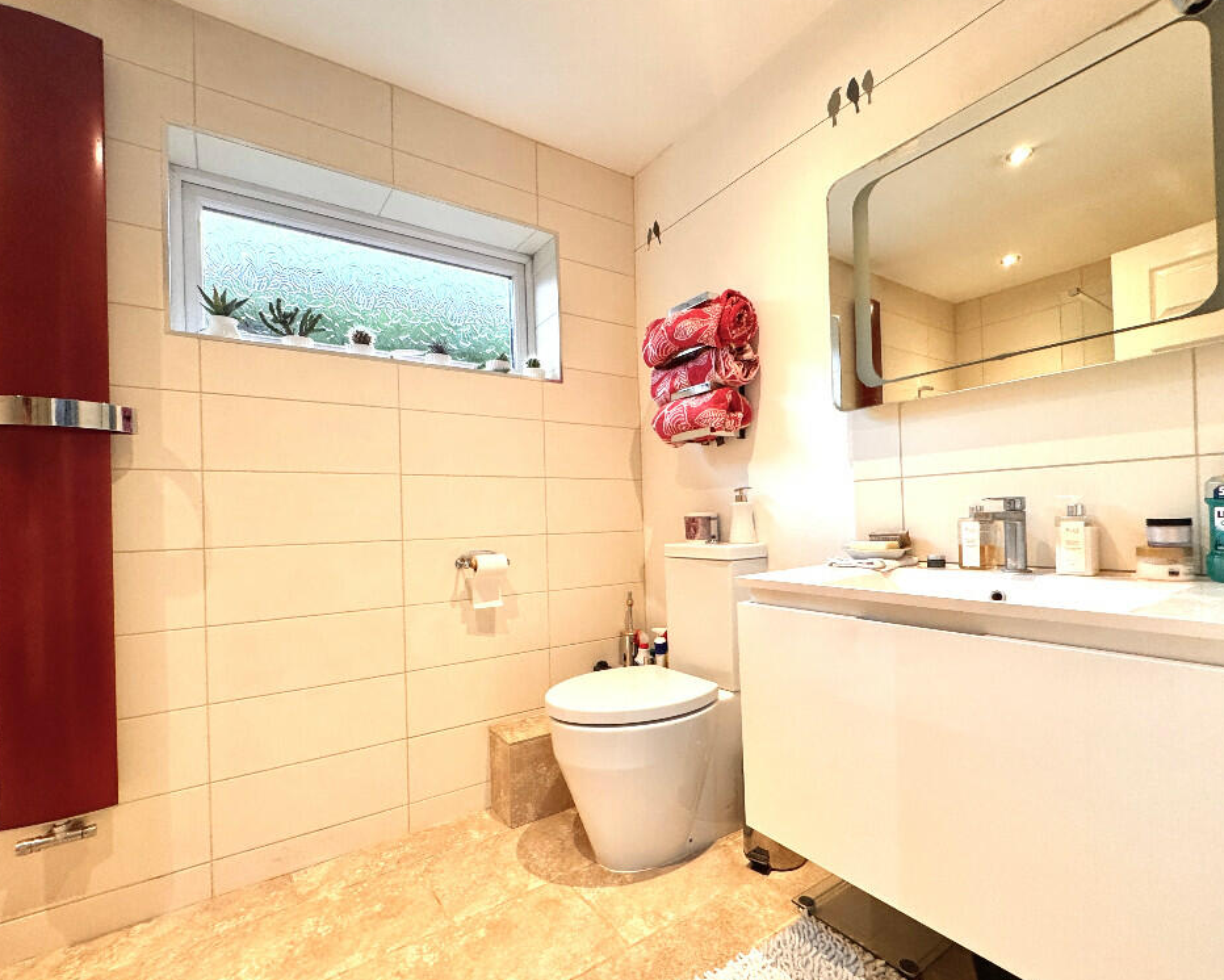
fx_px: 543
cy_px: 495
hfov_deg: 96.8
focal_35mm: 15
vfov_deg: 84.1
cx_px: 612
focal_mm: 2.22
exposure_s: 1/100
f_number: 2.2
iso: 250
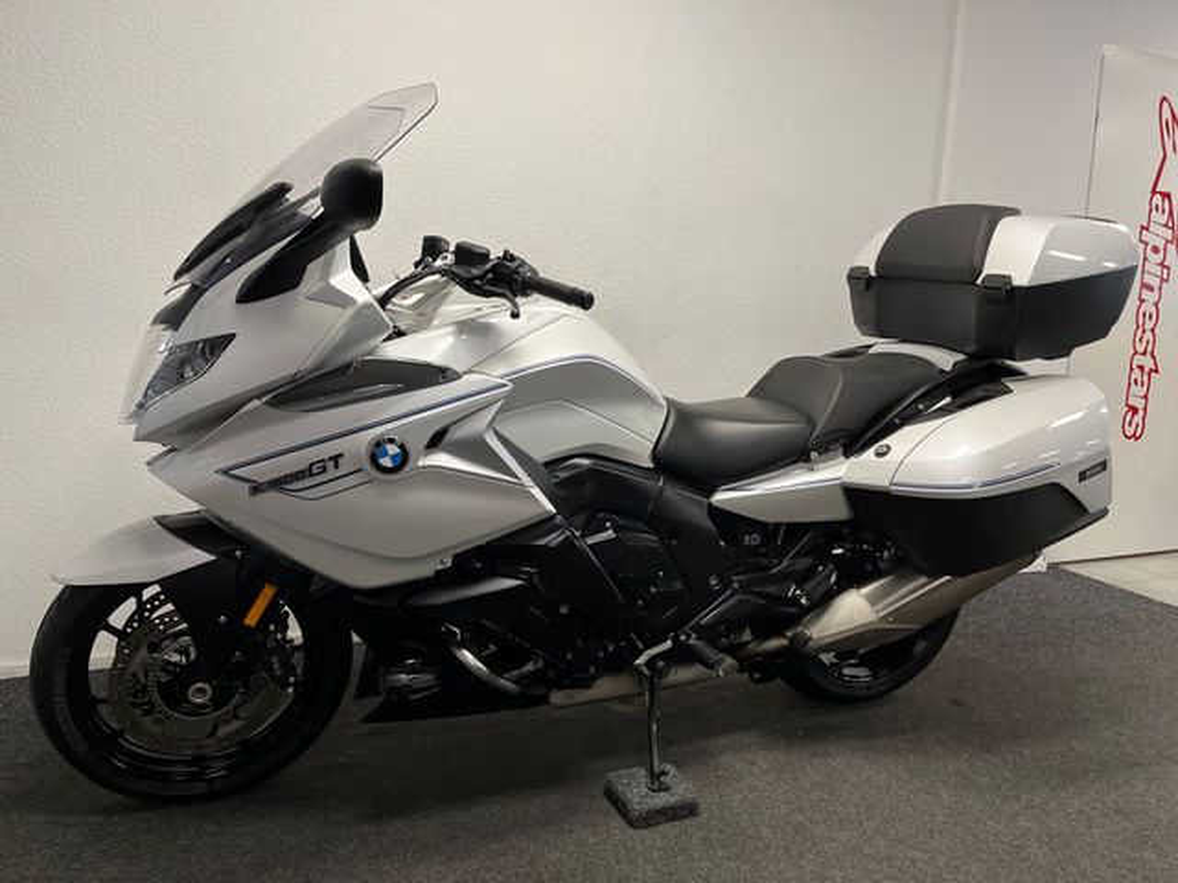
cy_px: 442
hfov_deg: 67.3
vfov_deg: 53.1
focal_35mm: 26
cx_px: 589
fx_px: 885
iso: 125
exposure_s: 1/100
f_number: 1.6
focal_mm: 5.1
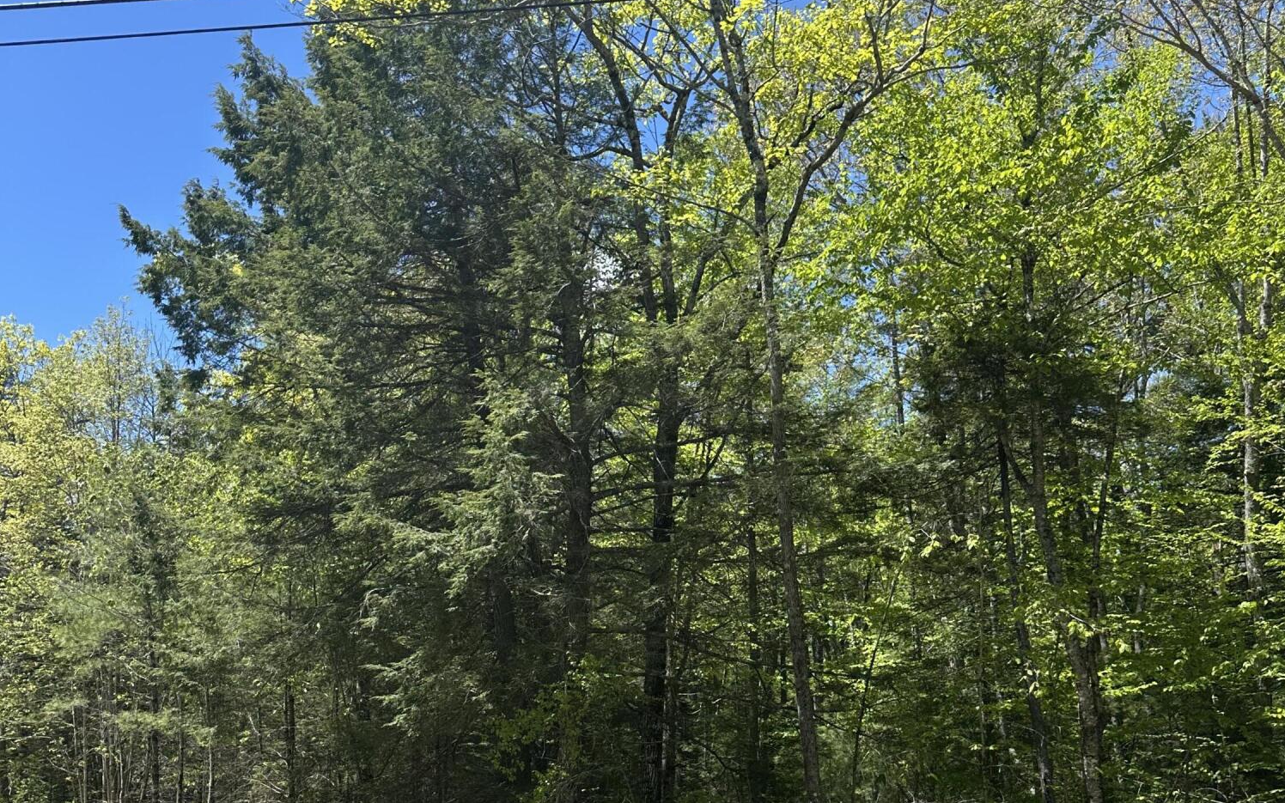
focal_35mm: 34
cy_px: 633
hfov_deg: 56.7
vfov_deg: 36.1
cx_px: 643
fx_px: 1191
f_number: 1.78
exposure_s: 1/2070
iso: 80
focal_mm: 6.86
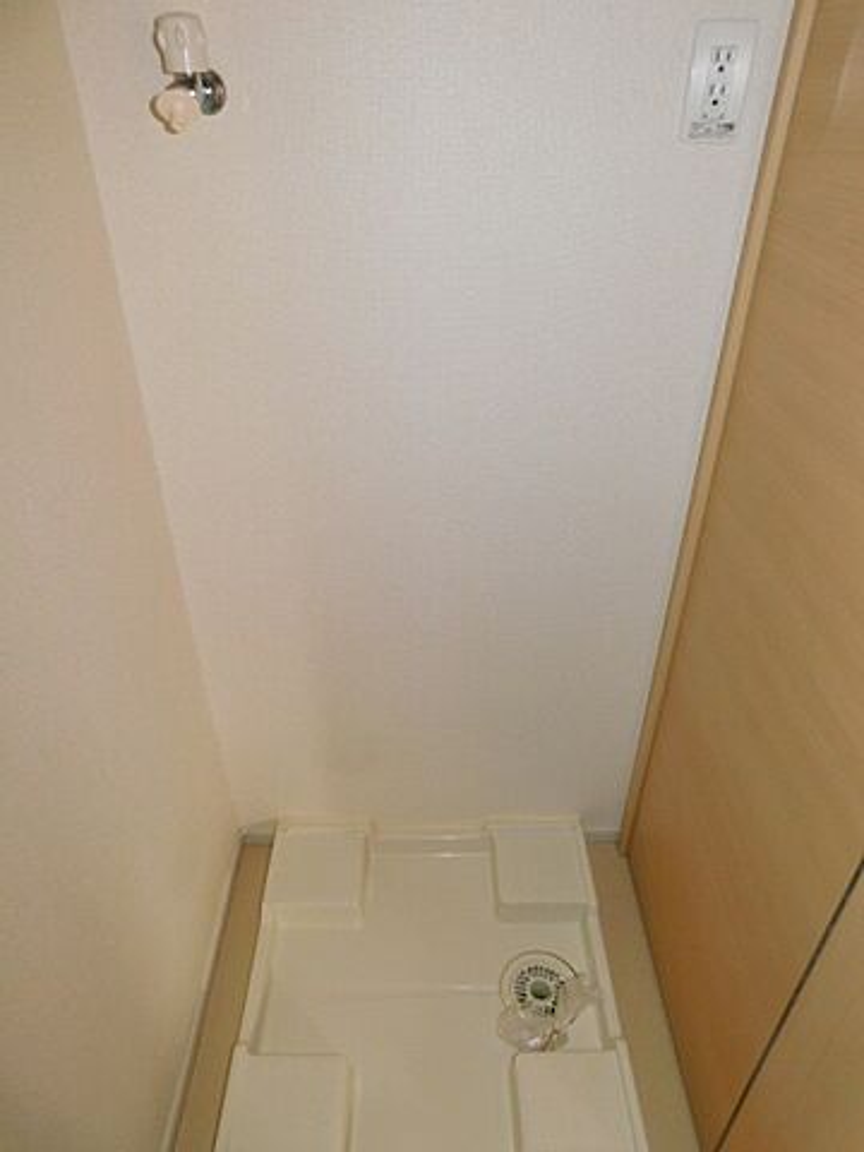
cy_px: 576
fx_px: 765
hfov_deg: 58.9
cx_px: 432
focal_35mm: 23
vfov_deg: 73.9
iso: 200
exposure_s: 1/30
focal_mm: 4
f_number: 3
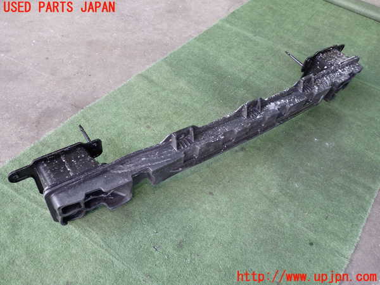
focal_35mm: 30
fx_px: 329
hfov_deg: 60.0
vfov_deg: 46.8
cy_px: 142
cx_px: 190
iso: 200
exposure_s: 1/50
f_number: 2.3
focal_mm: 5.4
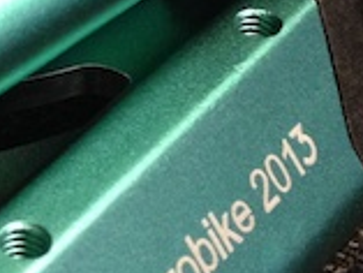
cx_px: -65
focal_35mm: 178
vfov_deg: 8.2
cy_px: -90
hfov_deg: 10.9
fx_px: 1868
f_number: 2.4
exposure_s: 1/20
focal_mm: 4.28
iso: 200
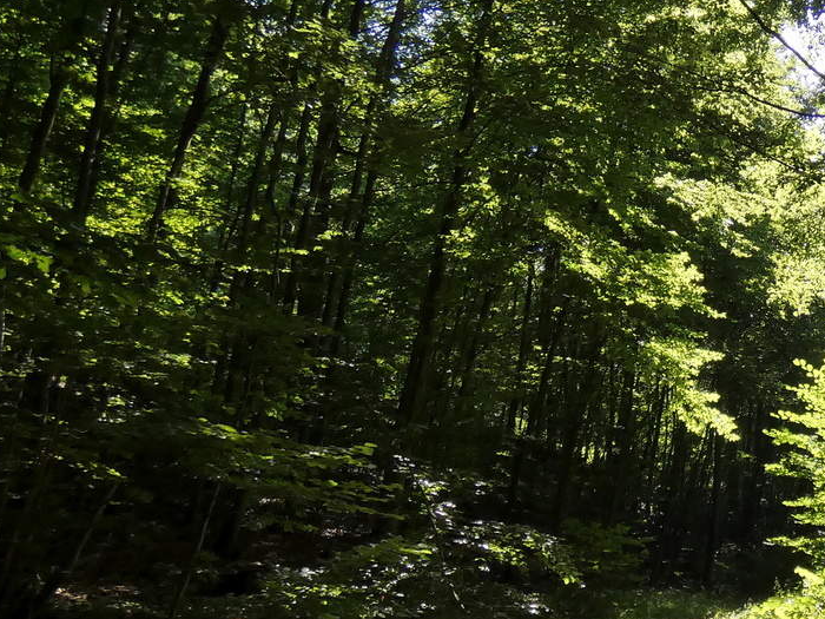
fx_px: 953
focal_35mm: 40
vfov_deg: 35.9
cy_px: 341
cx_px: 695
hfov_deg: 43.9
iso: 80
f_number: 2.8
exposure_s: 1/320
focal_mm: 3.6
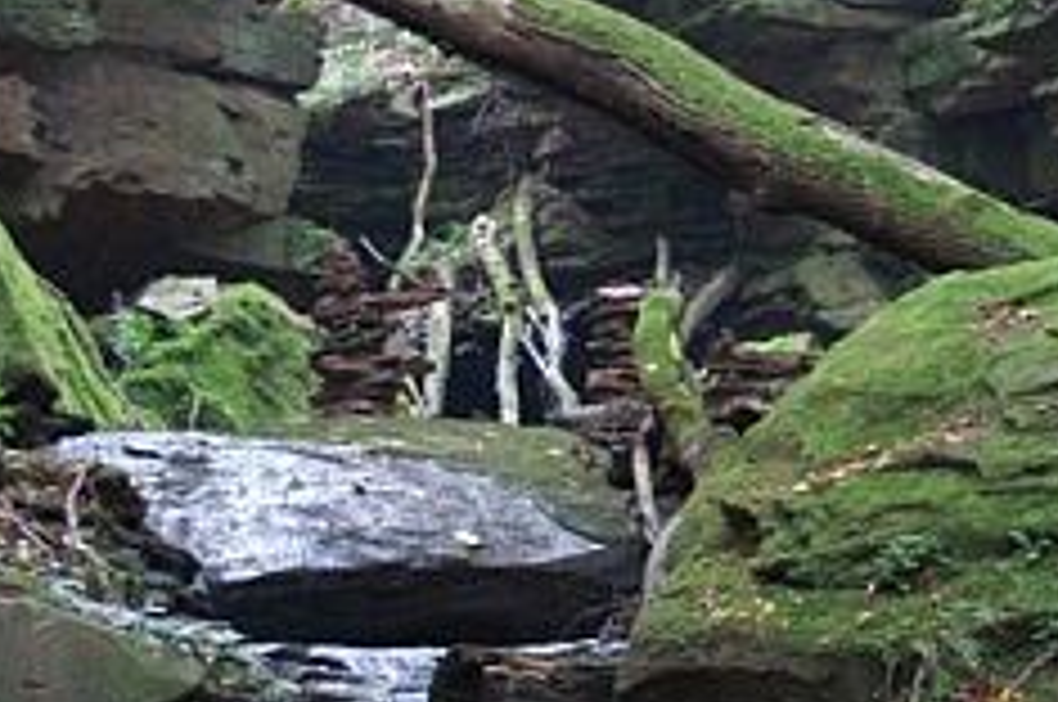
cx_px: 660
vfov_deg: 7.9
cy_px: 86
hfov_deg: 11.9
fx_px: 5077
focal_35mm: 173
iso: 800
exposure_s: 1/10
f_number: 5.6
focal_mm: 40
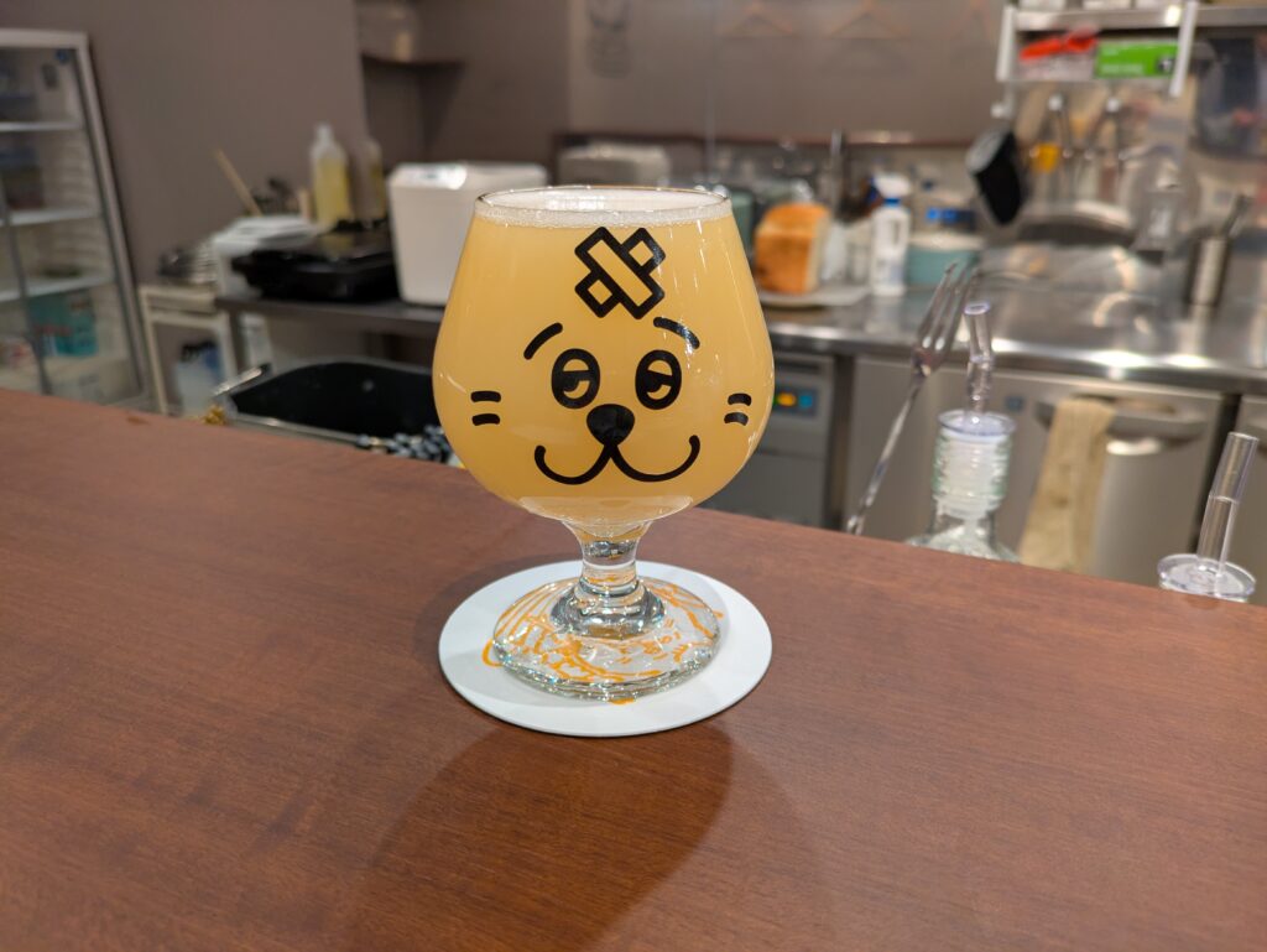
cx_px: 634
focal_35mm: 25
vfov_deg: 54.9
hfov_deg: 69.4
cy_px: 476
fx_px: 915
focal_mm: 5.43
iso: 148
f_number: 1.89
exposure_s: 1/40
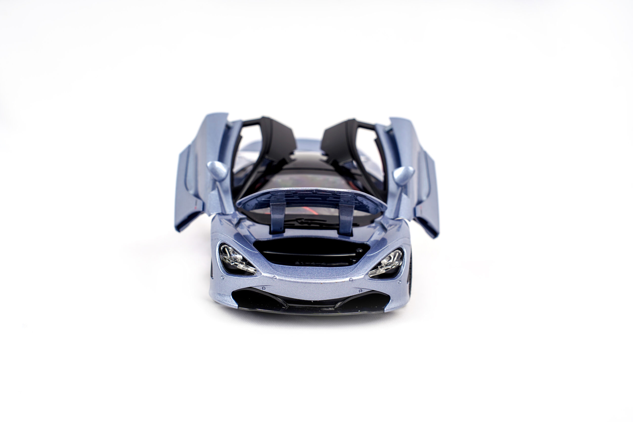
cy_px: 211
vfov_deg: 18.2
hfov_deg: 27.0
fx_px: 1319
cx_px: 316
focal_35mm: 75
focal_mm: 75
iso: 80
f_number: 8
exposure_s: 1/125
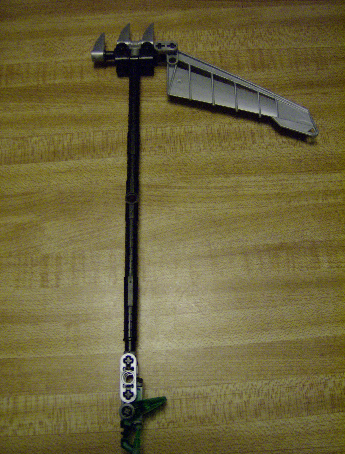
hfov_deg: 40.0
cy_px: 227
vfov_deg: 51.1
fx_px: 474
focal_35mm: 36
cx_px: 172
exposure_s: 1/51
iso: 200
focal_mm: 6
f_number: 2.8
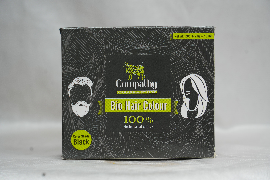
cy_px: 90
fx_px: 780
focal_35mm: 104
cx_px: 135
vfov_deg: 13.2
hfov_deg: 19.6
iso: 250
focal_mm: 104
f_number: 5.6
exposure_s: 1/60
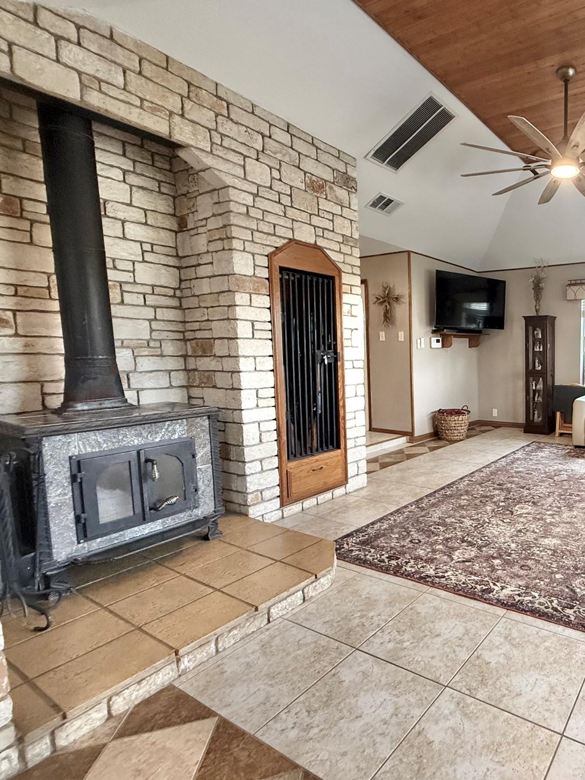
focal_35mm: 19
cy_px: 390
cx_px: 513
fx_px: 428
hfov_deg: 59.7
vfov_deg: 84.7
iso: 640
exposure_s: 1/120
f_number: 2.2
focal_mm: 2.22
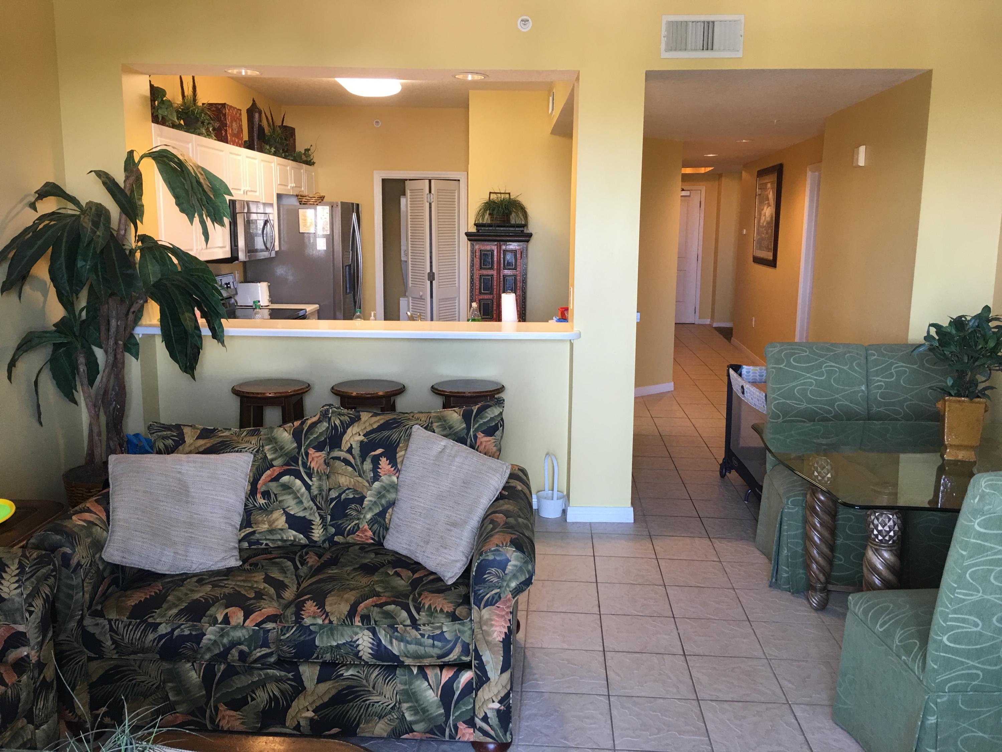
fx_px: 839
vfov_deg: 48.2
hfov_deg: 61.7
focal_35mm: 29
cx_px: 501
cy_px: 376
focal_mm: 4.15
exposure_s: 1/15
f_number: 2.2
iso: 40
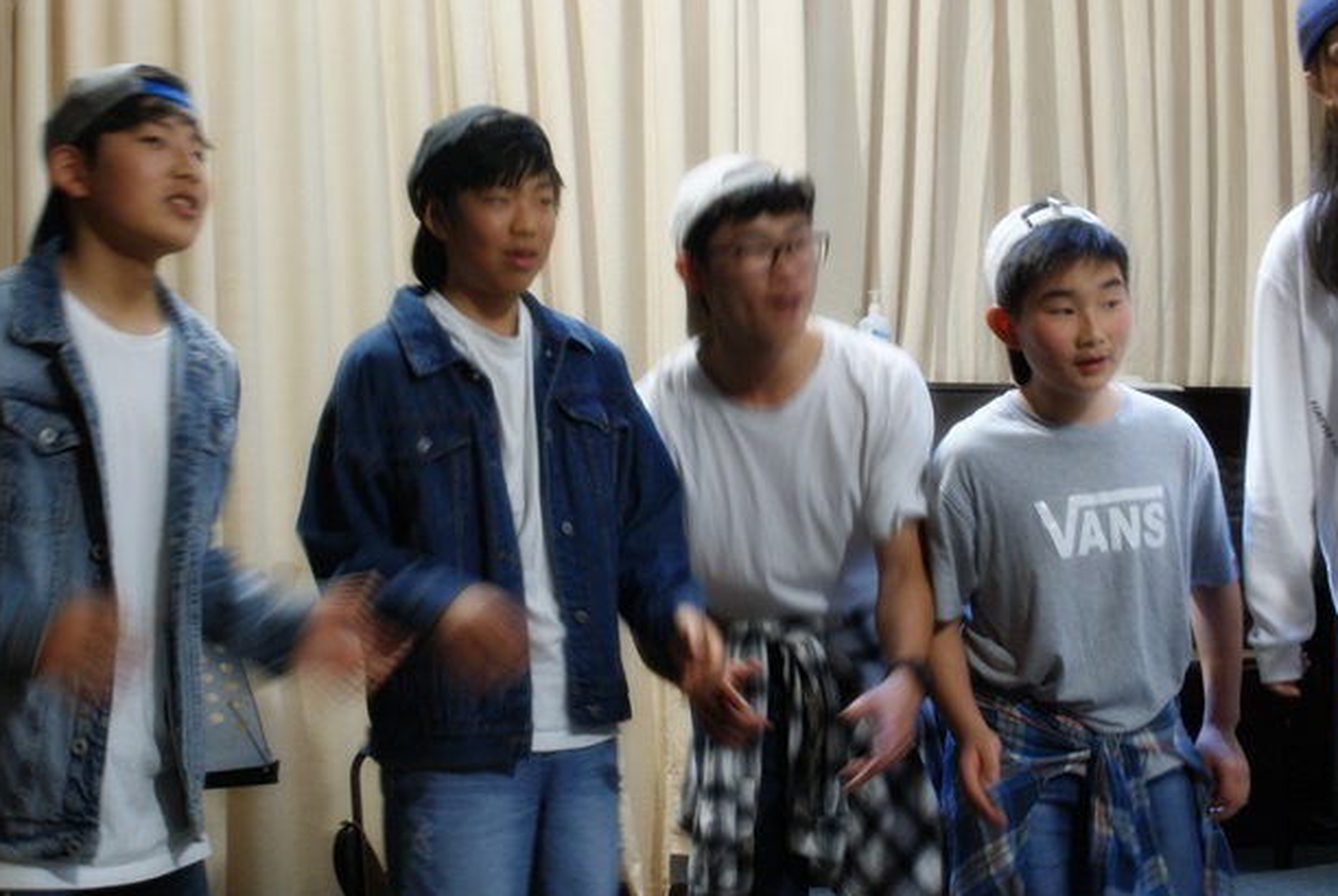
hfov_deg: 29.3
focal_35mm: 69
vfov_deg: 19.9
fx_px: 2555
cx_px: 660
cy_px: 334
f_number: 5.6
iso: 400
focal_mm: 35
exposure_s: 1/15
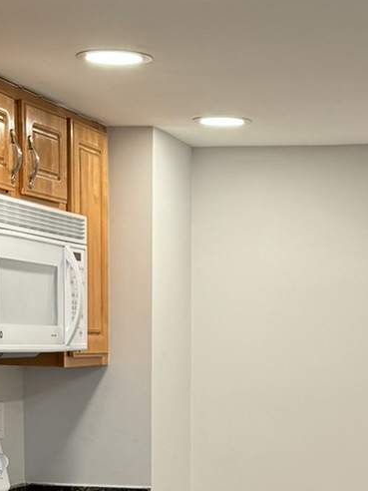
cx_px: 258
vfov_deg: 19.0
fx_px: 1417
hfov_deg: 14.8
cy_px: 507
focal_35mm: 100
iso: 160
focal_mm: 6.76
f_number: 1.78
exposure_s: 1/120
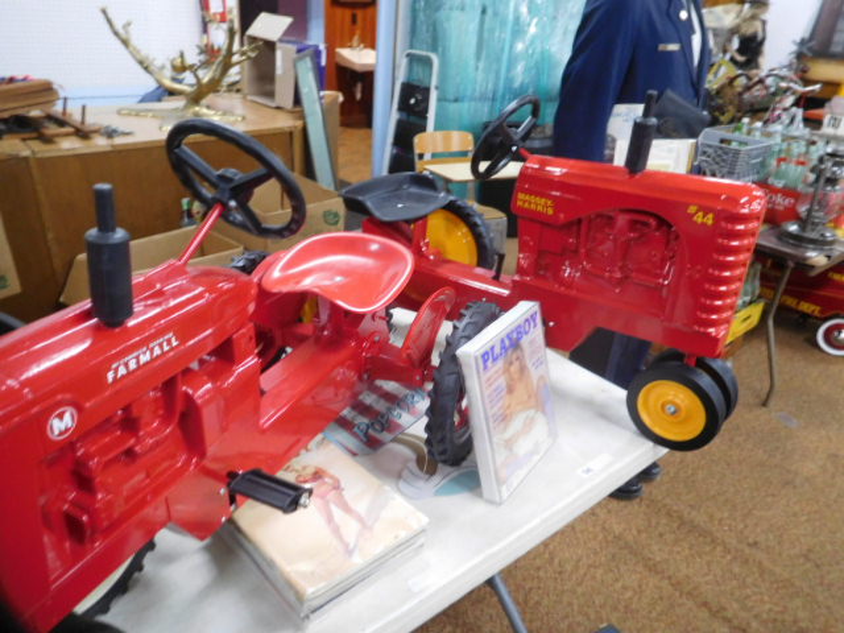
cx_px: 422
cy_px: 316
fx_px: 610
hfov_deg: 69.4
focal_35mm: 25
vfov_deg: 54.9
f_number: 3.4
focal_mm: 4.5
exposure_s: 1/13
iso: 400
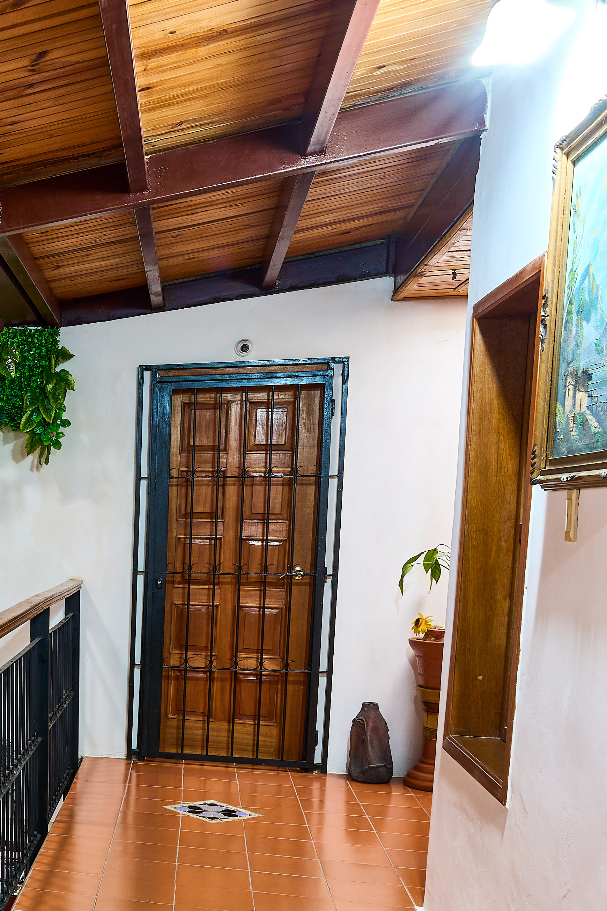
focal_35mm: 46
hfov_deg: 23.4
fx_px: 1163
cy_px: 647
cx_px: -306
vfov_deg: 41.9
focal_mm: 20
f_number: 11
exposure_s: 3.2
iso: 100
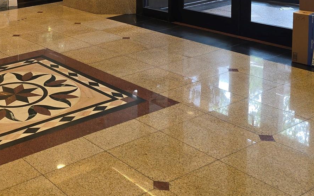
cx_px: 36
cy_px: -15
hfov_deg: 34.4
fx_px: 479
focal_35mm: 56
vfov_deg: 22.0
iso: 100
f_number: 1.7
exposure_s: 1/60
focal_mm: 6.3
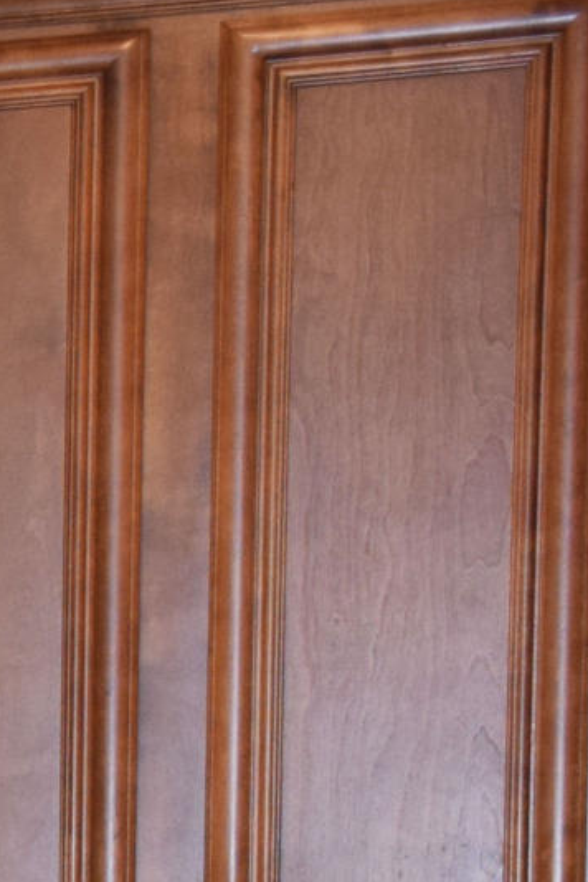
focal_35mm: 219
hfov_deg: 5.5
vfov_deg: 9.1
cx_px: -1782
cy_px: 1331
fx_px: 5365
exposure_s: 1/60
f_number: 4
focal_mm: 26
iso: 800
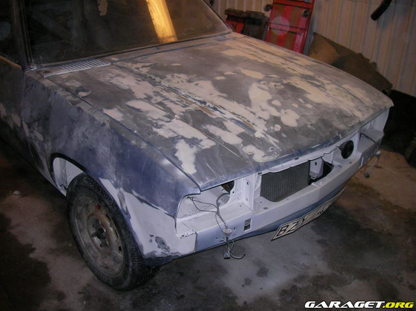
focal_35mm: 38
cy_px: 156
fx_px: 456
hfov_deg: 49.0
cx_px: 208
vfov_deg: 37.7
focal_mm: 6.3
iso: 100
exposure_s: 1/30
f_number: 3.3
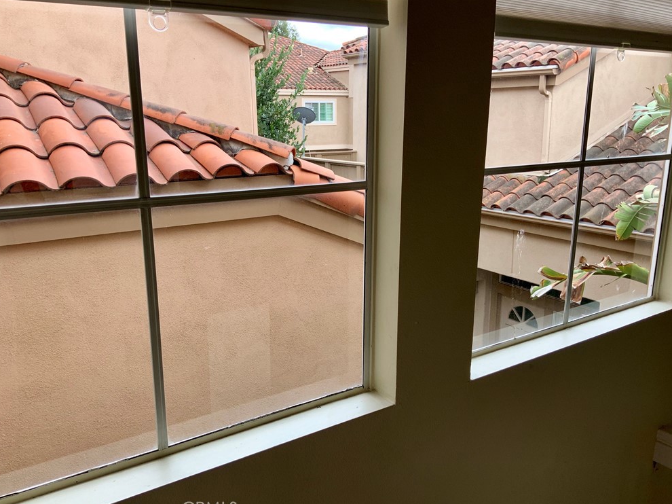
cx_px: 326
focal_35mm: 30
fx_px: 582
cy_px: 257
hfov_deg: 60.0
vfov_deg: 46.8
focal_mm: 3
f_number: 1.8
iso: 16
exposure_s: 1/221
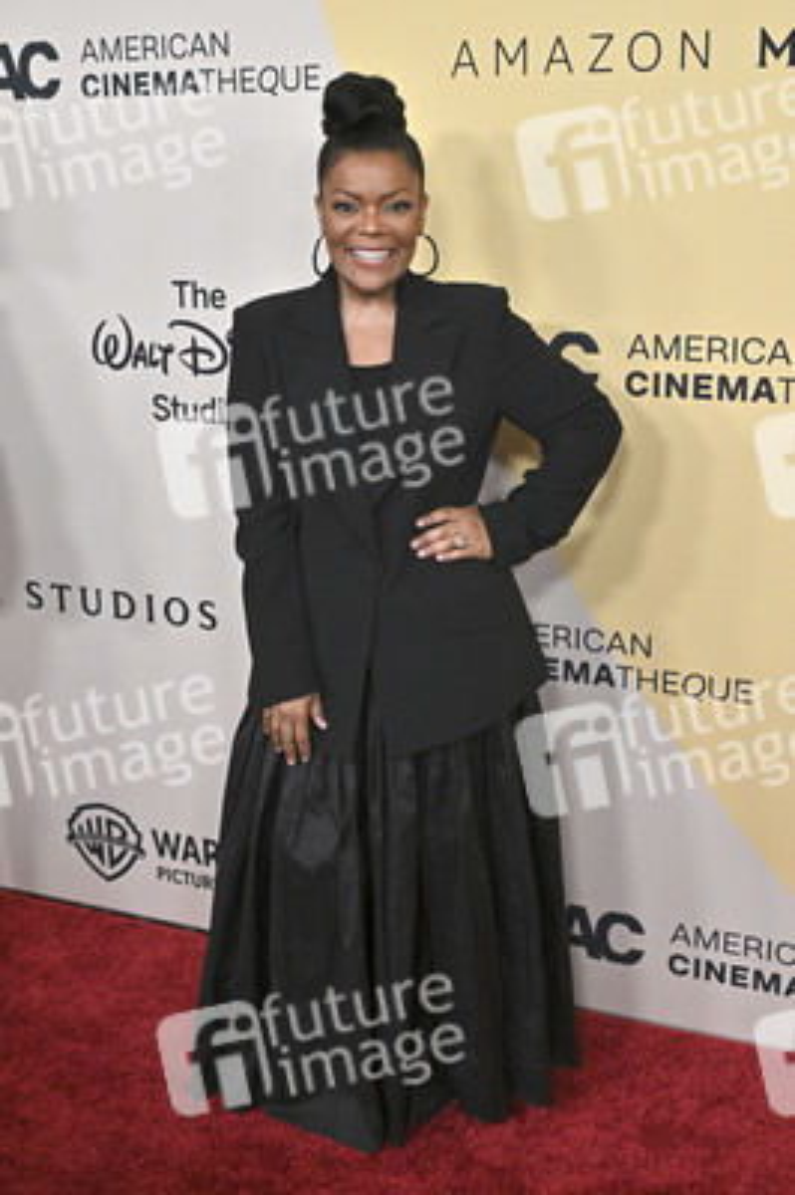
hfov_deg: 30.5
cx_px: 398
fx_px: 1460
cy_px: 598
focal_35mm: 44
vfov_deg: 44.5
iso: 2000
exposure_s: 1/320
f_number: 5.6
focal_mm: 44
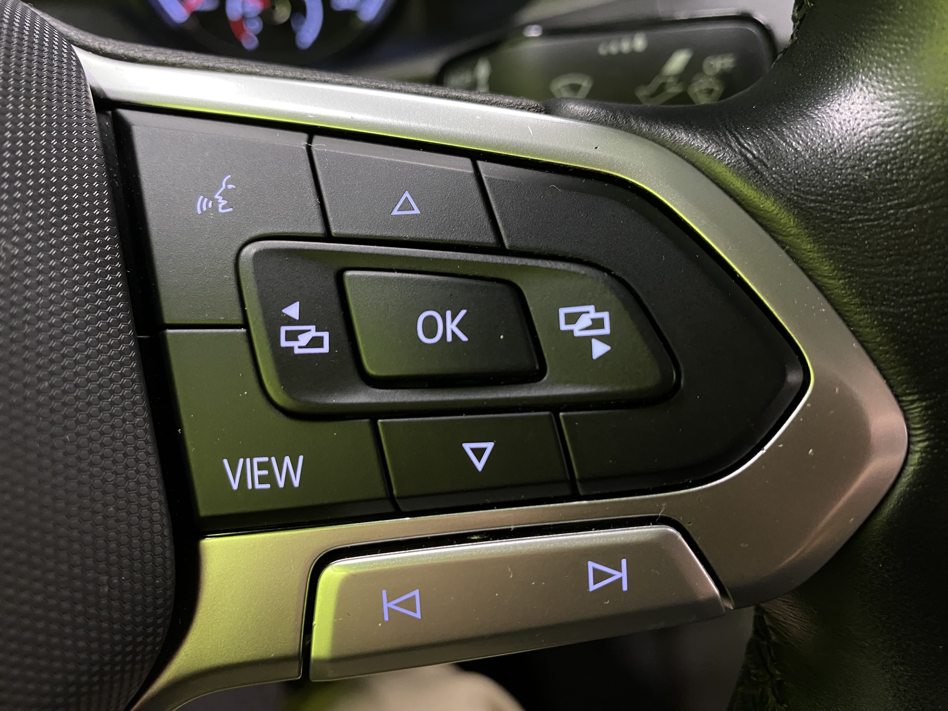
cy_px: 356
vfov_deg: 54.9
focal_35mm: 25
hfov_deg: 69.4
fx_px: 685
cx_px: 474
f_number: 1.8
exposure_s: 1/25
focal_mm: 4.25
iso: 500
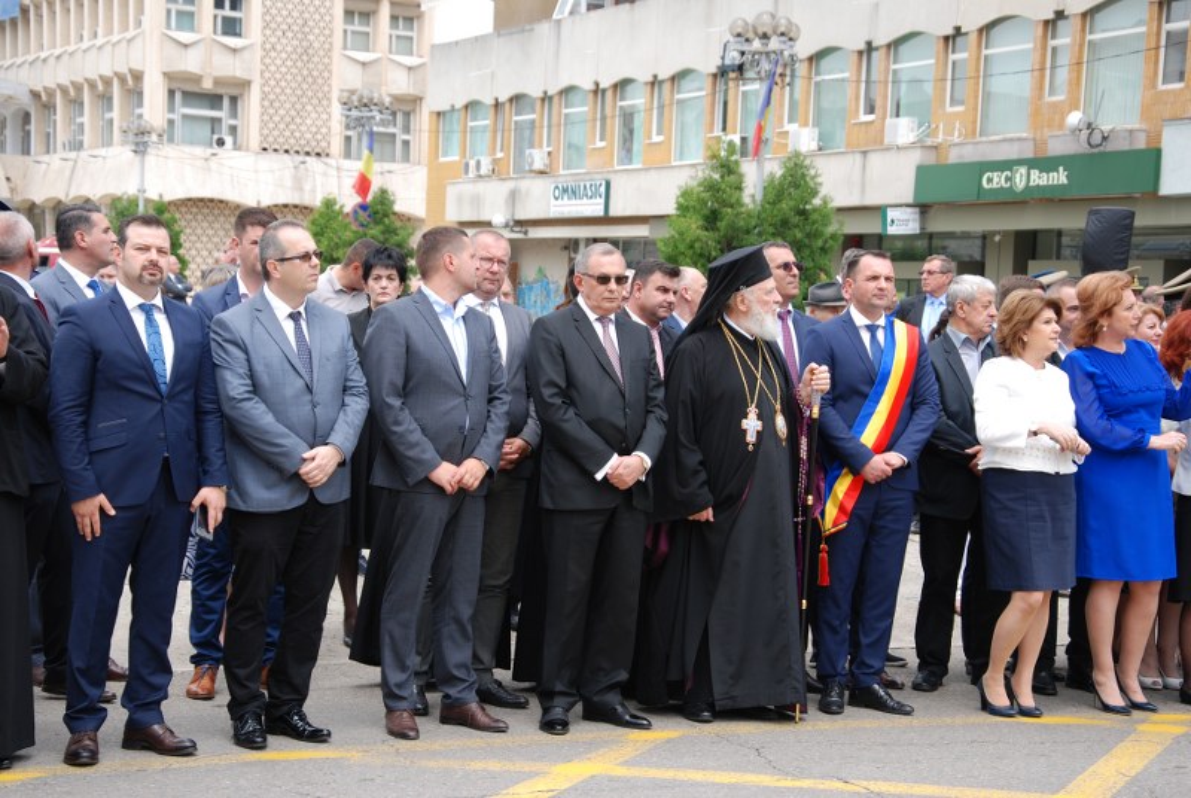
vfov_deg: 19.0
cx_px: 596
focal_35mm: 72
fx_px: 2385
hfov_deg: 28.0
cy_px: 399
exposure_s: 1/125
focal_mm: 48
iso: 140
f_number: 5.6
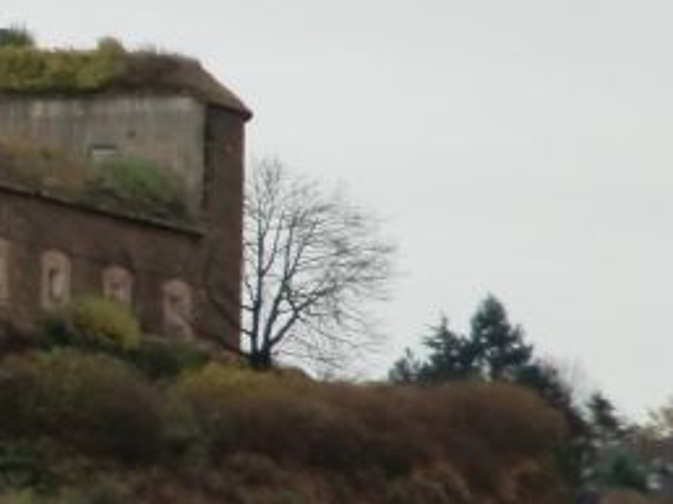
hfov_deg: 2.7
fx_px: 14471
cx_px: -323
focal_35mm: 745
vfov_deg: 2.0
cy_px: 188
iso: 400
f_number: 5.8
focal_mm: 43
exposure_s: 1/200
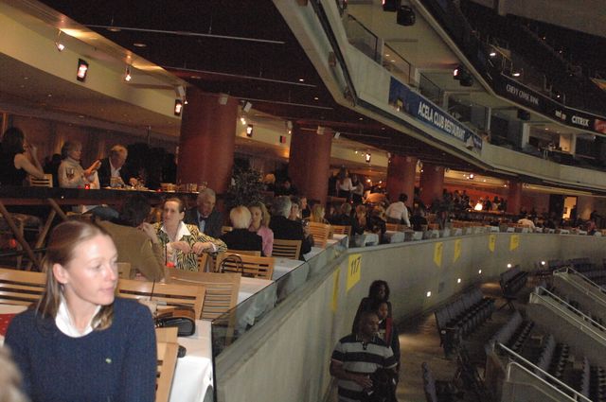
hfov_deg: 46.5
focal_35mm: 42
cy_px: 201
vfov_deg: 31.8
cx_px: 303
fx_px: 706
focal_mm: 28
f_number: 3.5
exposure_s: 1/80
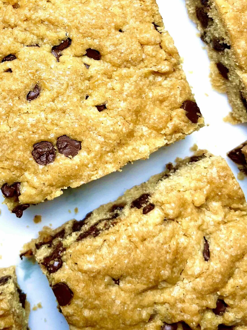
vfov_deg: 40.7
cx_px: 49
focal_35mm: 45
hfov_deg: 31.3
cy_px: 78
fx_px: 428
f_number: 1.6
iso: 50
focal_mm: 5.1
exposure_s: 1/1117
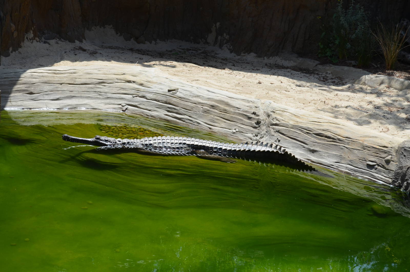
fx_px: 938
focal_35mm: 82
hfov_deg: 24.7
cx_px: 205
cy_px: 136
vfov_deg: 16.5
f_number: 8
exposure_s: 1/250
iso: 125
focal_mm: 55
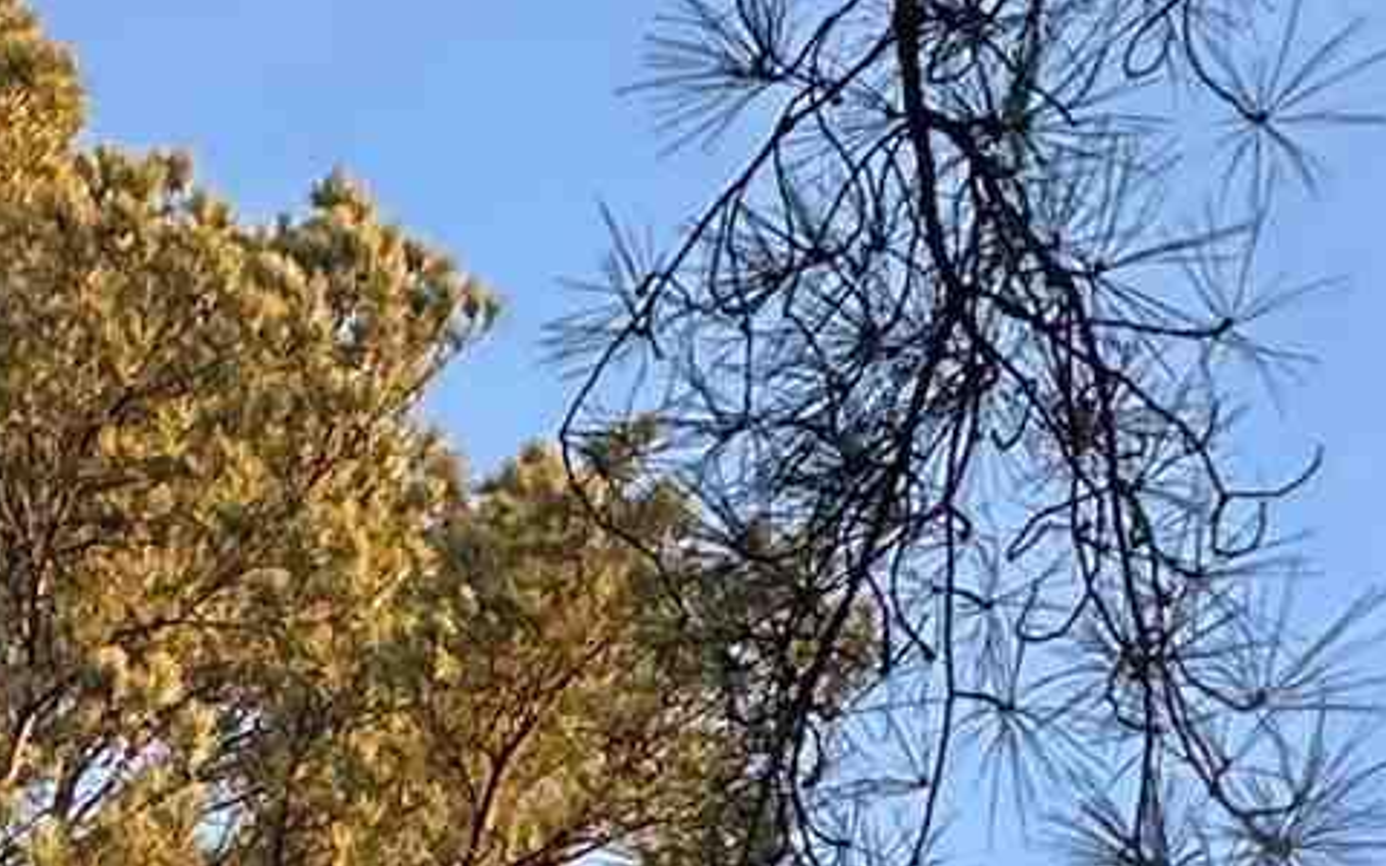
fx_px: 3588
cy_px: 2165
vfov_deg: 11.2
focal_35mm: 95
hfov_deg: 19.3
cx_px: -638
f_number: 2.2
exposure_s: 1/99
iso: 80
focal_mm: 2.22
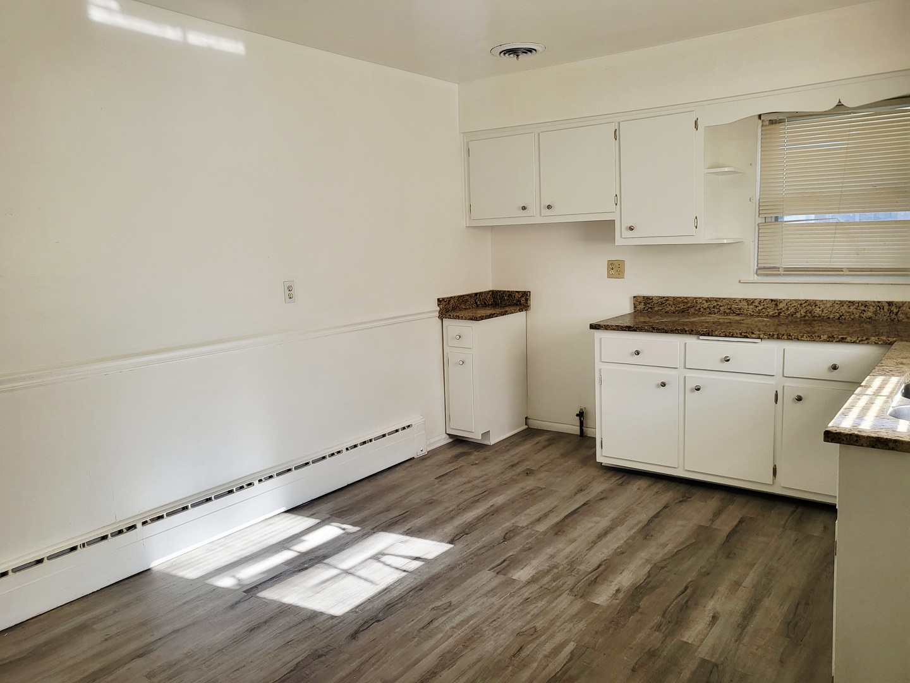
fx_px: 683
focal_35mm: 26
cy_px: 342
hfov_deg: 67.3
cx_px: 455
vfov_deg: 53.1
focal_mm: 4.25
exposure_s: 1/120
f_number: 1.8
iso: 80
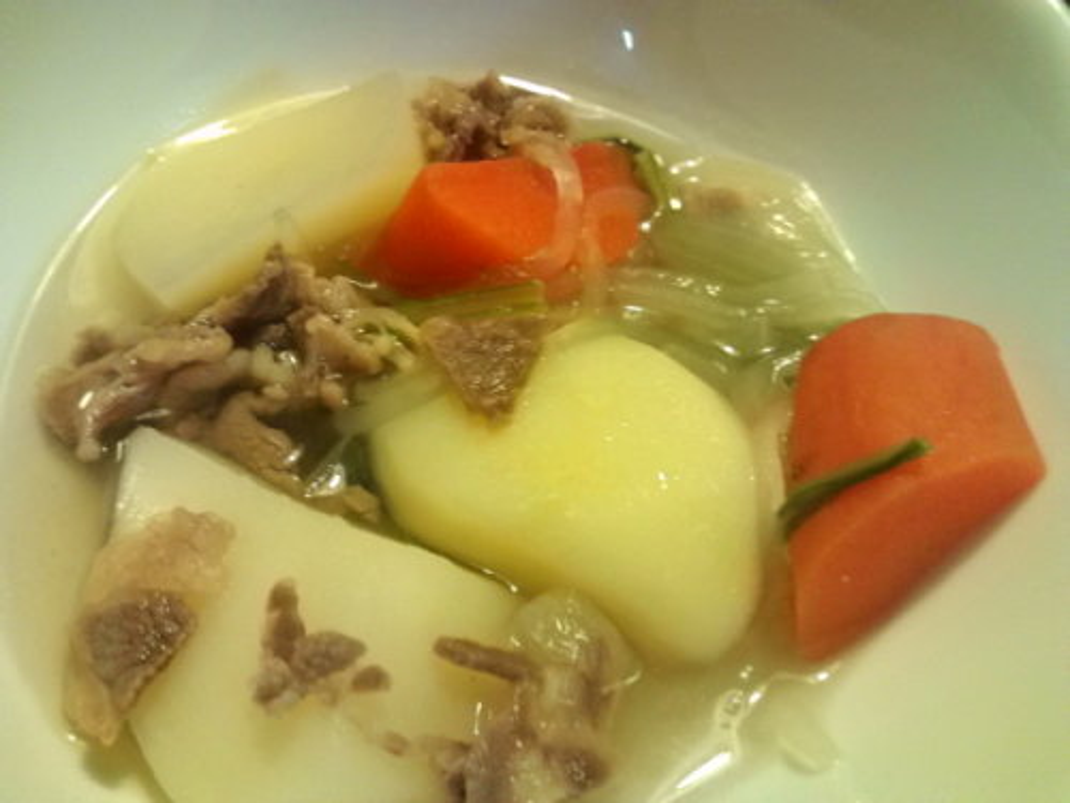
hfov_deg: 56.8
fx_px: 989
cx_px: 535
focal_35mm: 32
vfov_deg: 44.2
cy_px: 402
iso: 102
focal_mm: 3.3
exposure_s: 1/7.81
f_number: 2.8
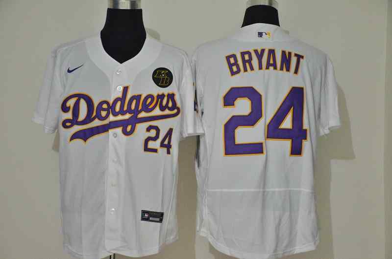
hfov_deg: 27.0
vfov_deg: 18.1
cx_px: 196
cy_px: 130
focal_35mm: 75
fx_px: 815
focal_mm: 50
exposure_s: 1/80
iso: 4000
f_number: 4.8
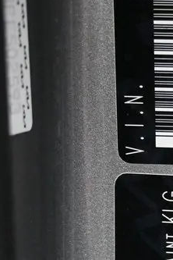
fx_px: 865
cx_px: 258
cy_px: 366
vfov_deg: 15.9
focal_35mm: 120
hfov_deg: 11.0
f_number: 4.5
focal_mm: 26
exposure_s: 1/125
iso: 2200
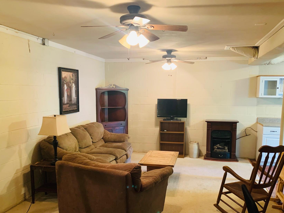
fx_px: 263
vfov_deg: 43.9
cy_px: 131
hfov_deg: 56.8
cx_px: 149
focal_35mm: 32
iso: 320
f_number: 1.8
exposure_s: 1/40
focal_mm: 4.25
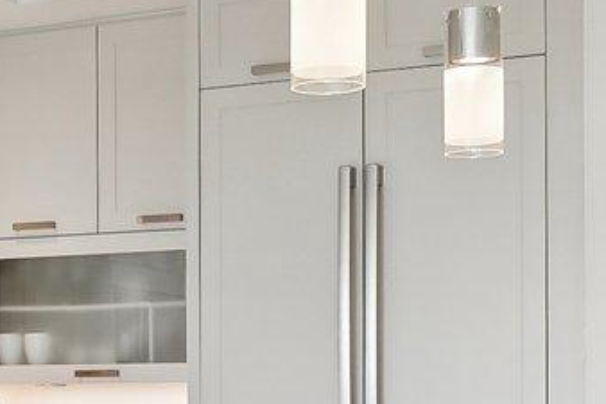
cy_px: 412
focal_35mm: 97
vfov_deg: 13.9
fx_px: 1632
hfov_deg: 20.3
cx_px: -5
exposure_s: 1/80
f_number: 4.5
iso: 250
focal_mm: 16
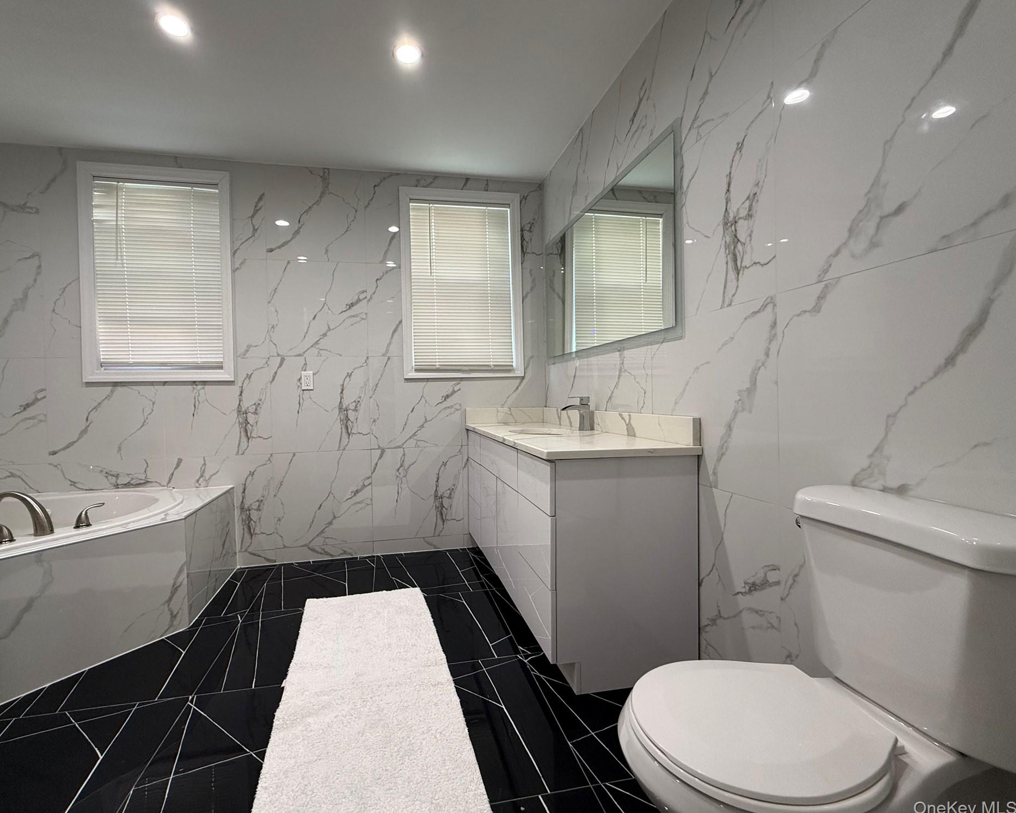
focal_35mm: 15
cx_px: 467
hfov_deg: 96.6
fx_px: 451
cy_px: 403
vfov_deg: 84.0
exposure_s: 1/120
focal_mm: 2.22
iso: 160
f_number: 2.2
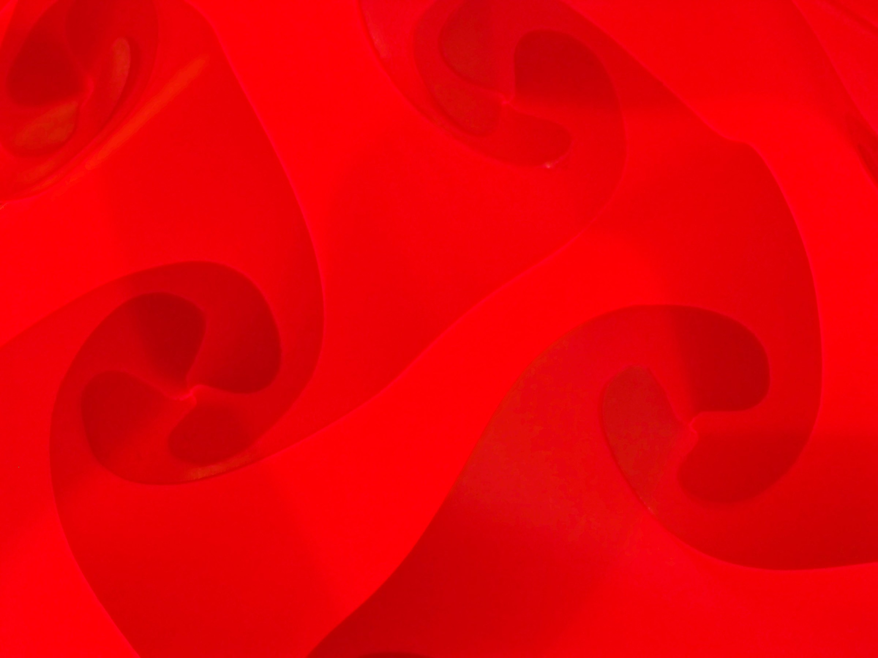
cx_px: 439
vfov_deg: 3.4
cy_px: 329
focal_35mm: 432
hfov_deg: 4.6
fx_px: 10957
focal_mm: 70.2
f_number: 4.8
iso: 400
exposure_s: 1/100
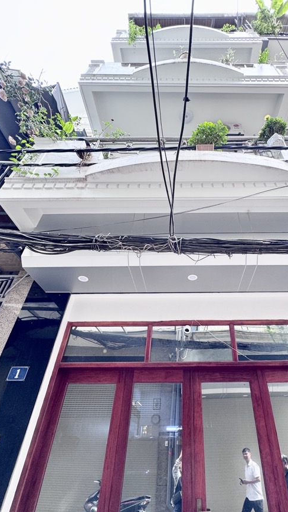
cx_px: 185
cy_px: 273
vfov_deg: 92.5
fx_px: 244
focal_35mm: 18
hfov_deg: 59.9
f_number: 2.2
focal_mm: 2.22
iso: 100
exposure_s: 1/99
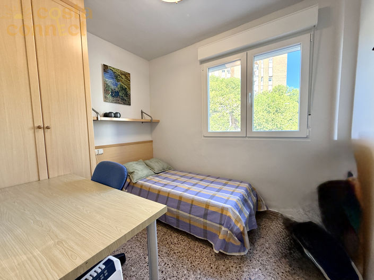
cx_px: 187
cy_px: 140
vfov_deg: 85.6
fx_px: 151
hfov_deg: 102.1
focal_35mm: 14
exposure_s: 1/99
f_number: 2.2
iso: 125
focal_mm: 2.22
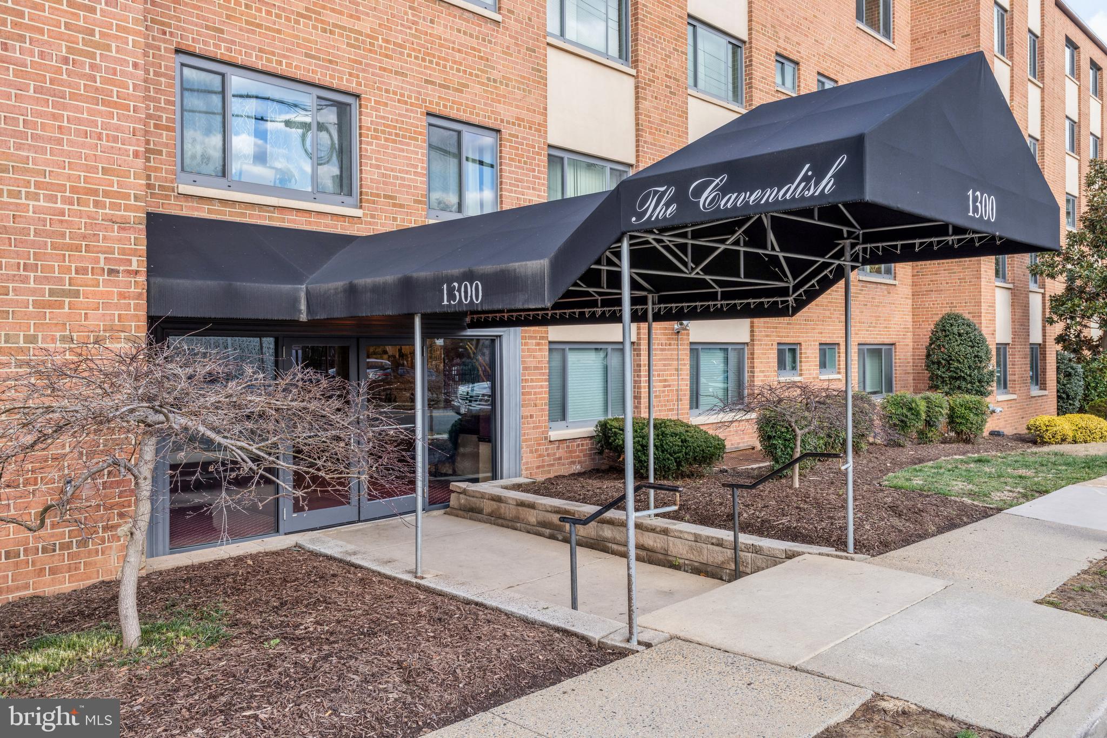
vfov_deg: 47.9
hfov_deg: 67.4
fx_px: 830
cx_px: 554
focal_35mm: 27
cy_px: 369
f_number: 8
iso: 200
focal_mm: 27
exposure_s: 1/80
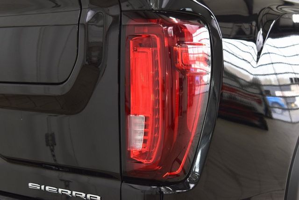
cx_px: 150
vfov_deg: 21.6
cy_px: 100
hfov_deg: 31.9
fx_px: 523
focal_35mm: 63
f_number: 6.3
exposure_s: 1/15
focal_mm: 42
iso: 1000
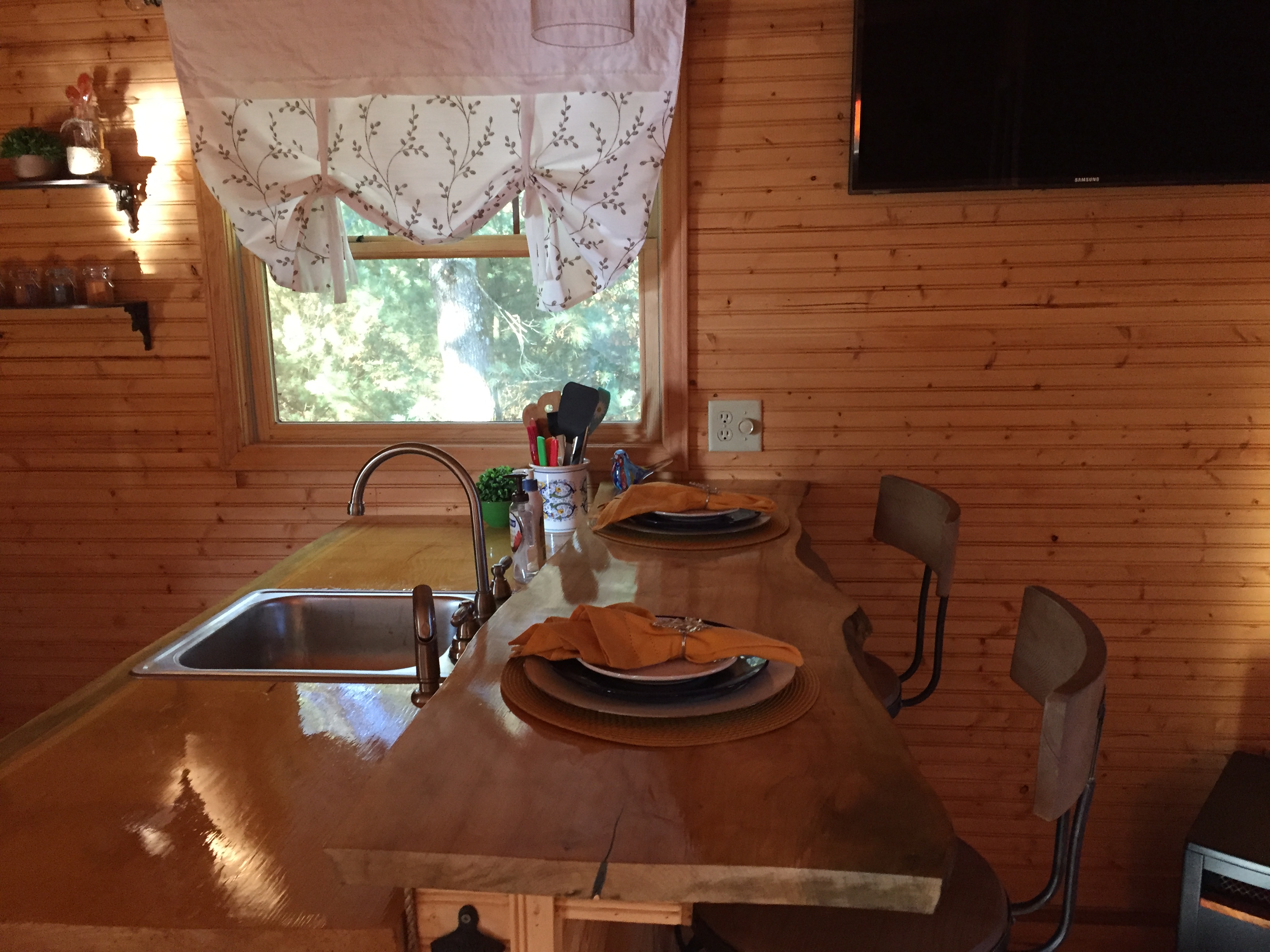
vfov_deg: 48.2
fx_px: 1064
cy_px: 476
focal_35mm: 29
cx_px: 635
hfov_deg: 61.7
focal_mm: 4.15
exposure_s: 1/30
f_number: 2.2
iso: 160
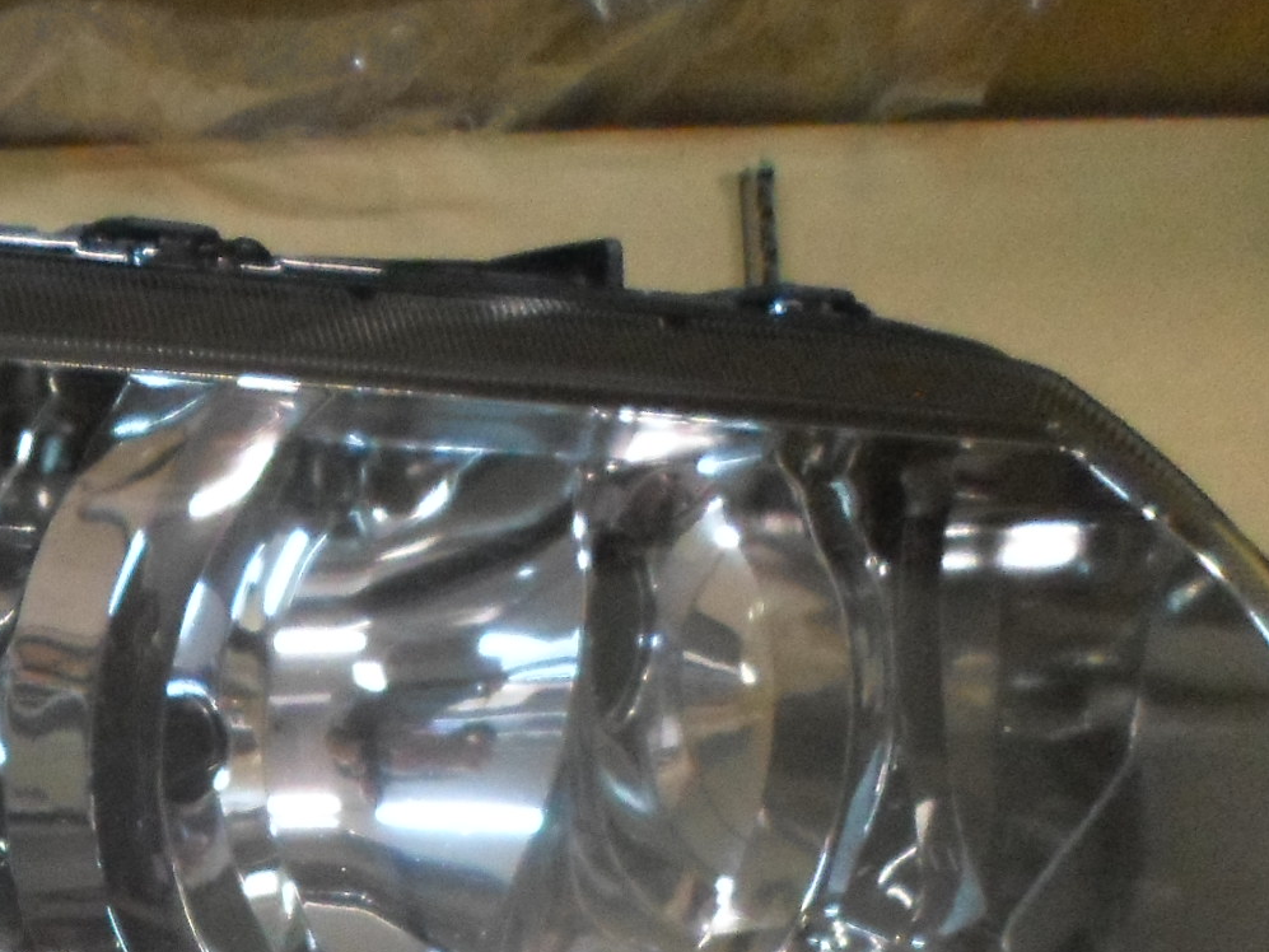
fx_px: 2383
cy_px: 1117
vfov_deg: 21.2
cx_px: 102
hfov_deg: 28.5
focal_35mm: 65
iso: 400
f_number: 2.5
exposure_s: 1/30
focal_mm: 4.5
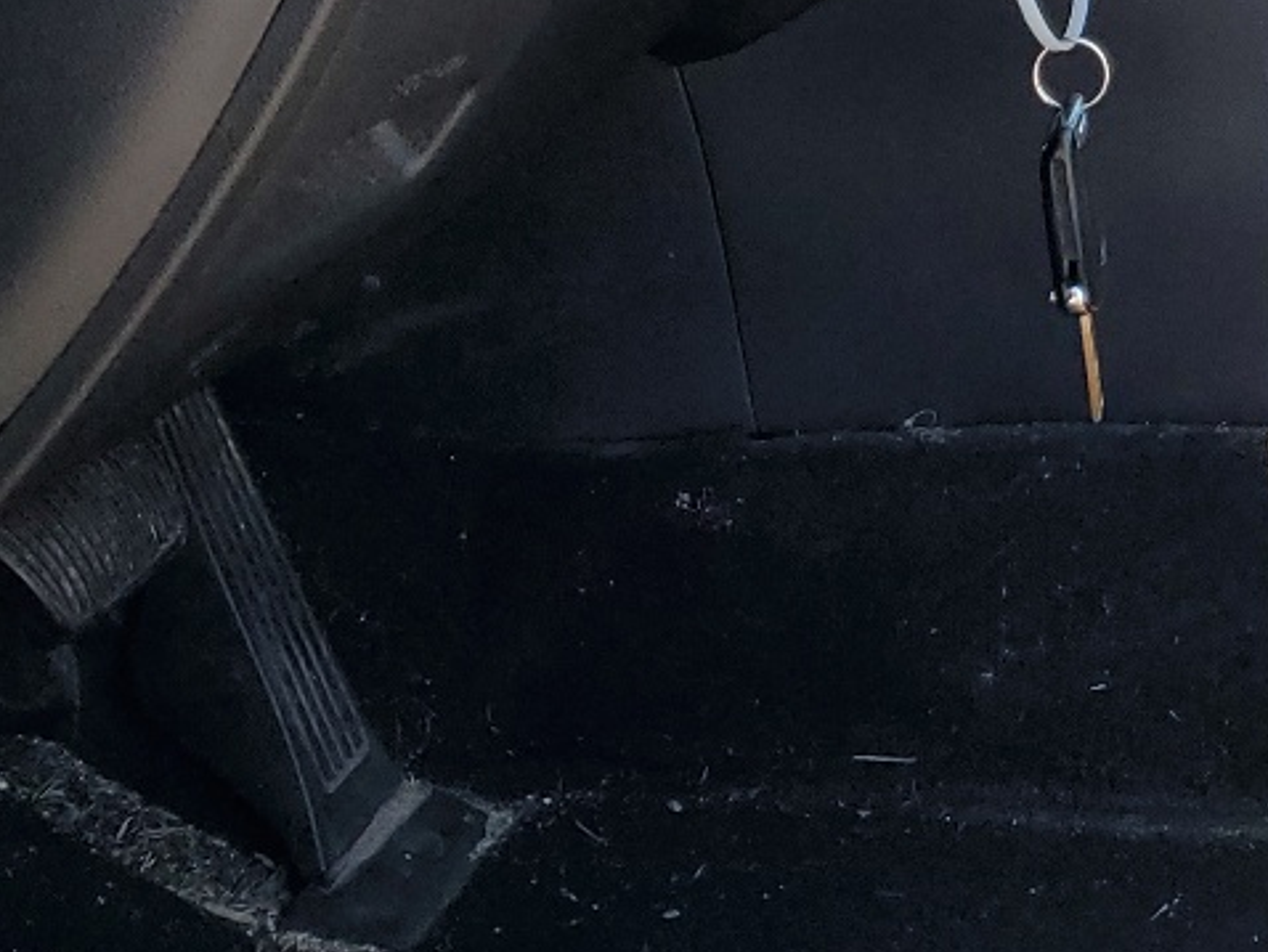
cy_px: -369
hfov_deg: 20.6
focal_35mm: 87
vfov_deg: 15.9
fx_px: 3188
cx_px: 1634
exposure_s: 1/588
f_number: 1.5
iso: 50
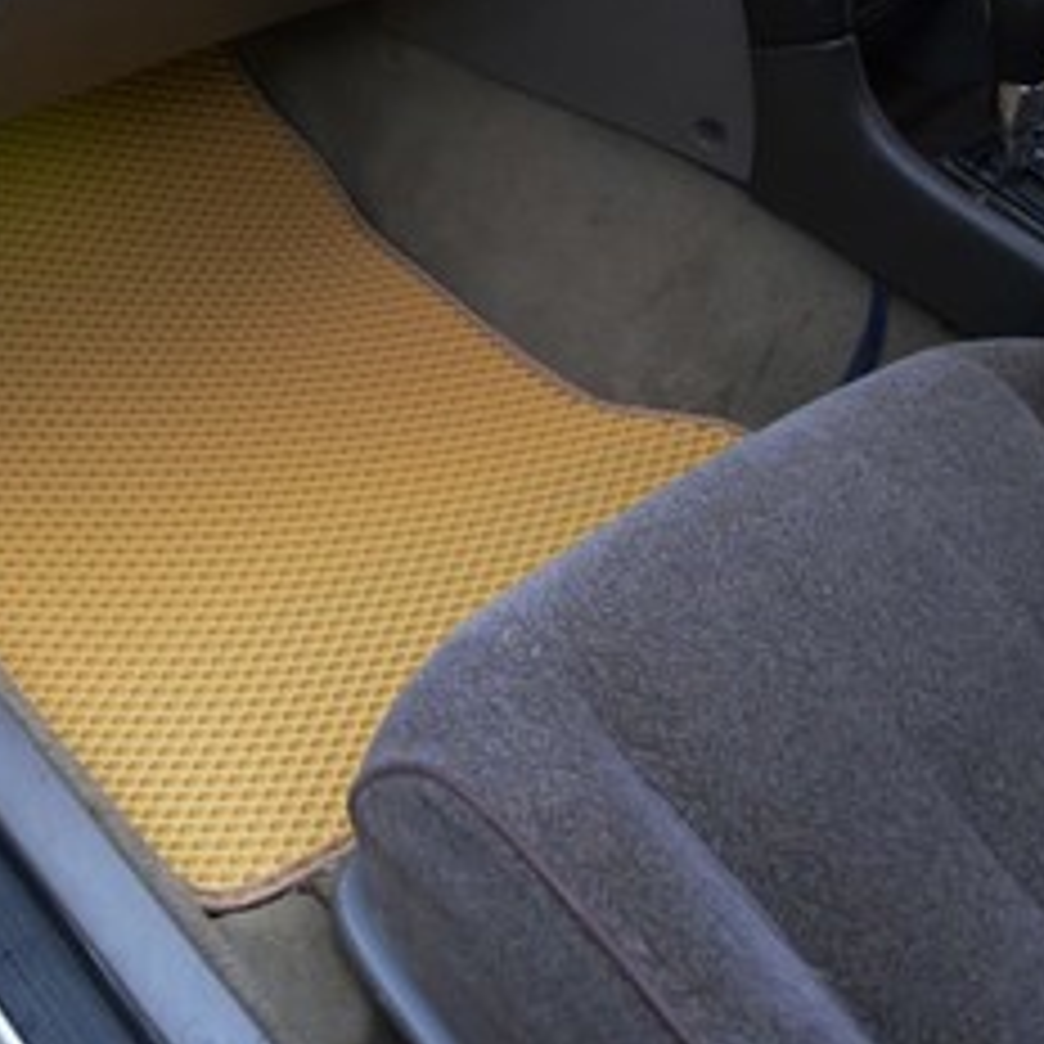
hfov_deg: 35.3
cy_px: 454
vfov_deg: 36.7
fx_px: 1570
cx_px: 176
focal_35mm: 46
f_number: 3.8
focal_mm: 20
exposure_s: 1/20
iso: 3200
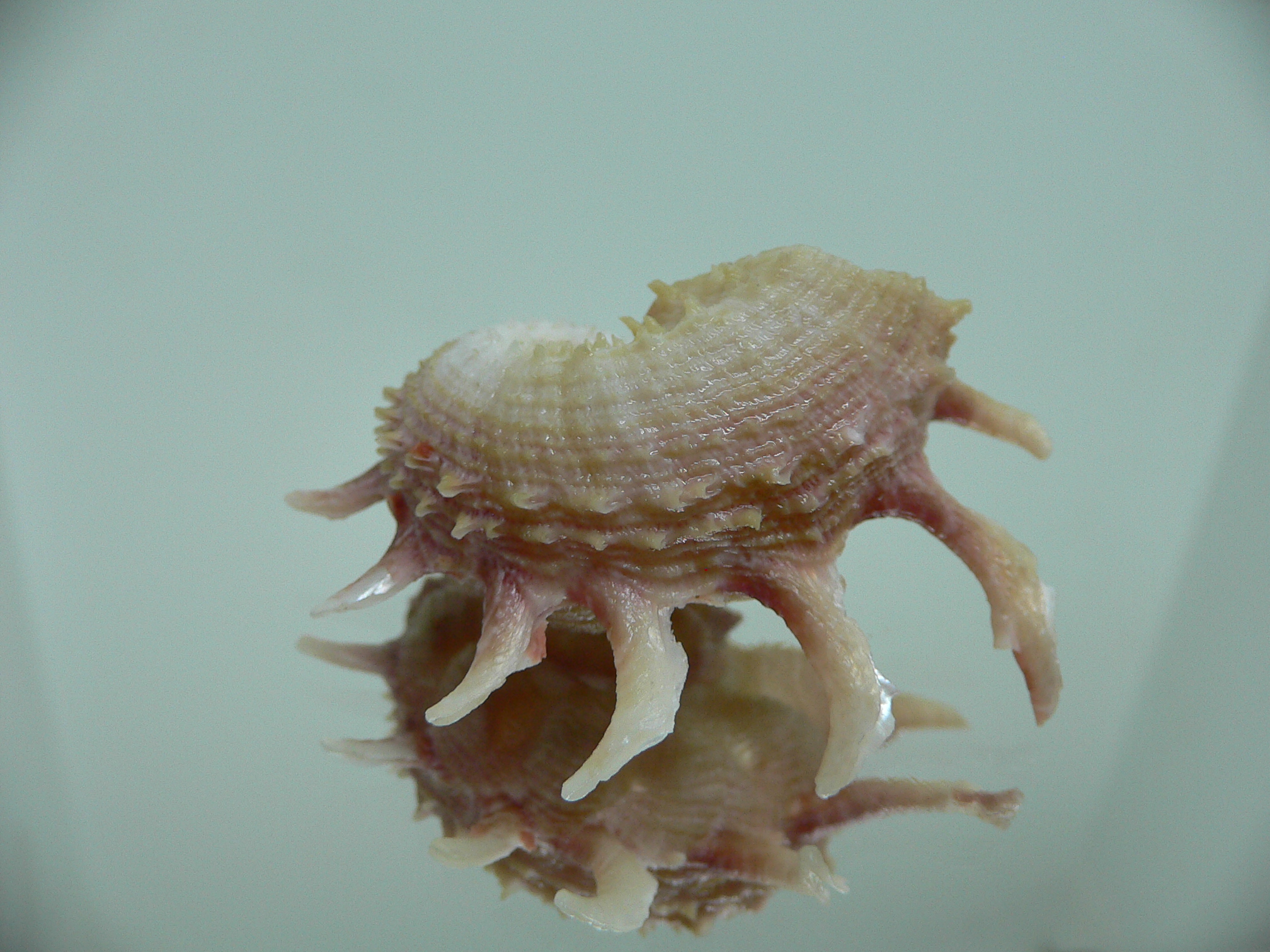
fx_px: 1284
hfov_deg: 52.6
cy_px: 476
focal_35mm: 35
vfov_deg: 40.7
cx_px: 635
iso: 100
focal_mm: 4.6
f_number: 2.8
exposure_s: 1/60
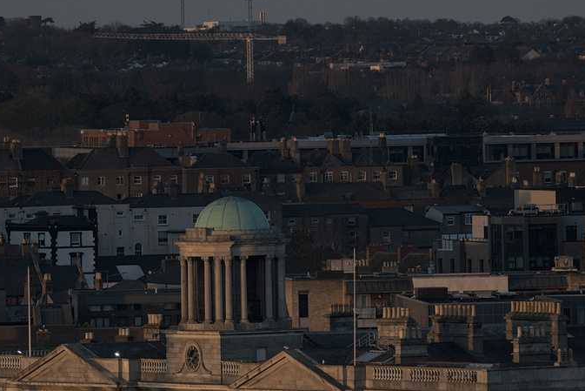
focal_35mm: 542
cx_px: 324
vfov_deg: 2.5
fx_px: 8809
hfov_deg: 3.8
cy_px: 188
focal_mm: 237
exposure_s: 1/350
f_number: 6.3
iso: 3200
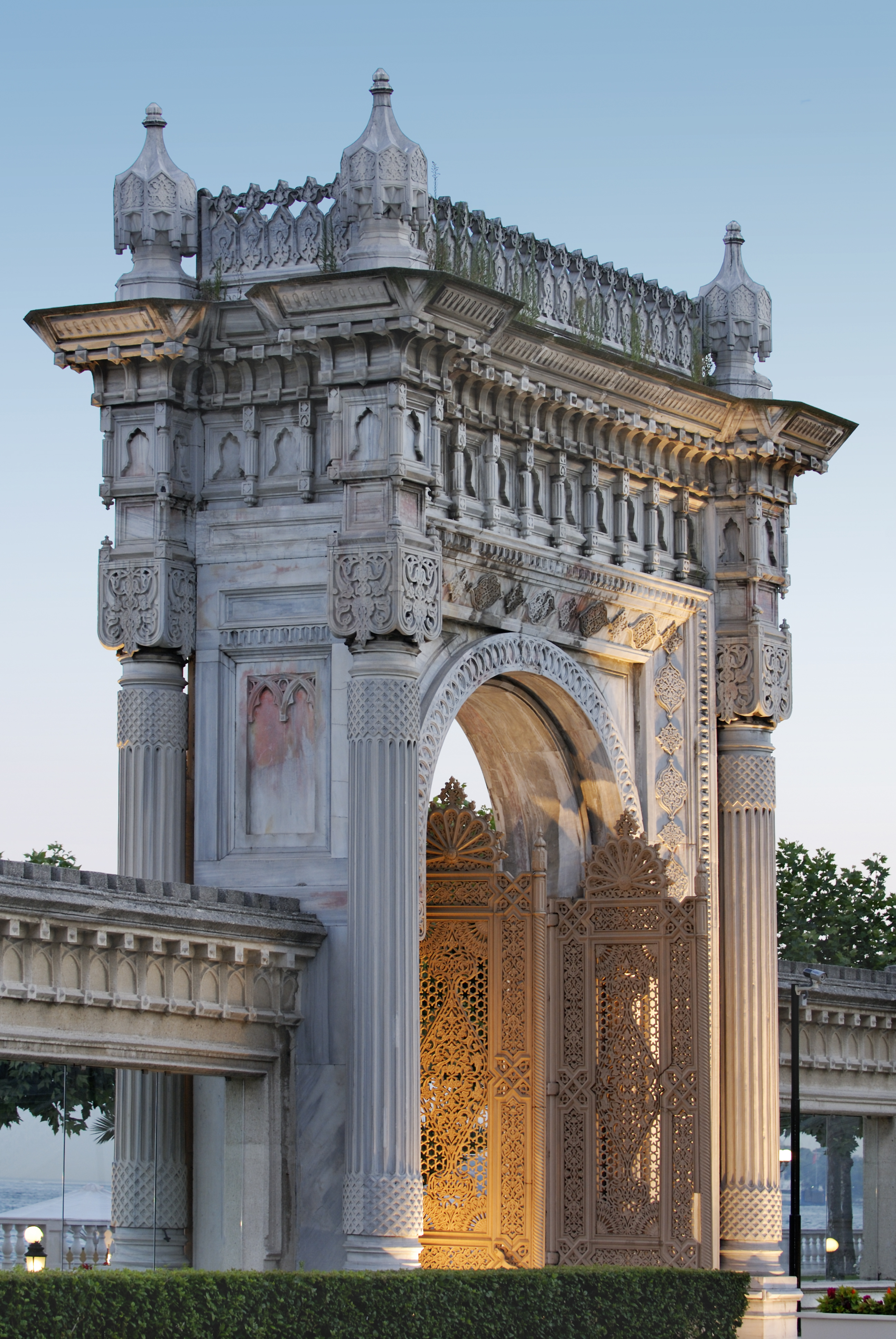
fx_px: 4188
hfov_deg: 12.2
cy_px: 670
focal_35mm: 112
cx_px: 448
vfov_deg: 18.2
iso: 250
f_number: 4.5
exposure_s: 1/20
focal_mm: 75
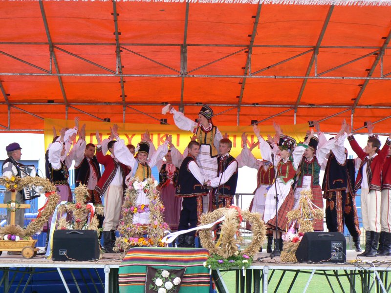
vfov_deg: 10.3
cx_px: 196
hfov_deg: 13.7
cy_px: 146
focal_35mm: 144
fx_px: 1627
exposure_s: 1/100
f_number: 4.5
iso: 80
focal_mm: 24.1
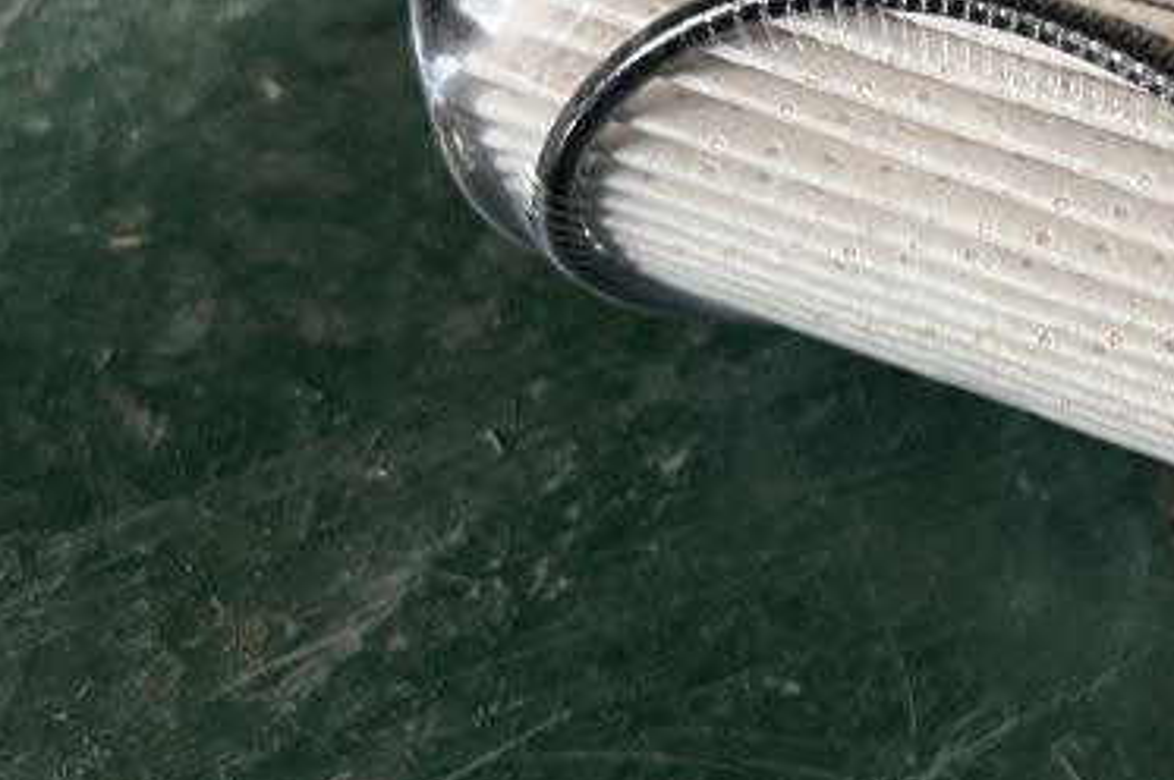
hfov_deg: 25.0
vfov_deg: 18.7
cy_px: 160
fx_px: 2346
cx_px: 1454
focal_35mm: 72
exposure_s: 1/33
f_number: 1.5
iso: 400
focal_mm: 5.7
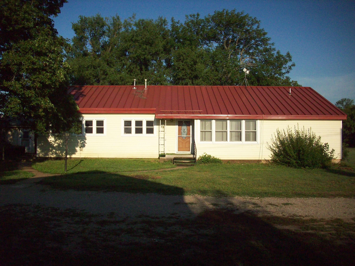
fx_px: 379
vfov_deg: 38.7
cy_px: 133
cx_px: 178
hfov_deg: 50.1
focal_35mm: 37
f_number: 5.6
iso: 200
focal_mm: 6.2
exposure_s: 1/1401
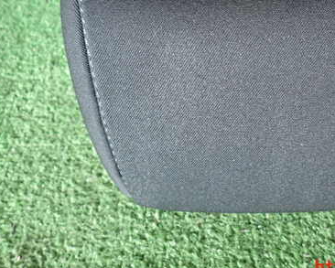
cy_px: 74
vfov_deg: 36.7
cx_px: 247
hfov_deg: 44.4
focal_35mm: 40
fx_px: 397
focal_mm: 4.5
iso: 250
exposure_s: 1/30
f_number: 2
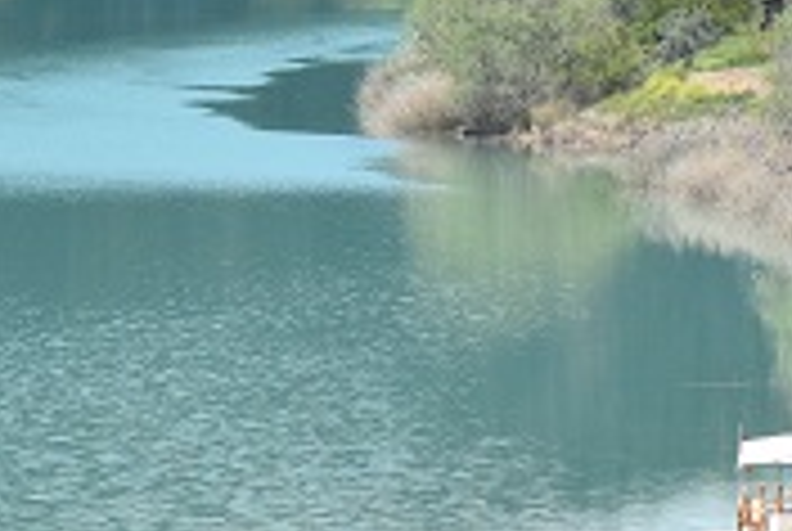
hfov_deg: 3.8
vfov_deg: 2.6
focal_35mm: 536
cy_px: 140
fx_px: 11805
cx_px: 252
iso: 800
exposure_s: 1/640
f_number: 13
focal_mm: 105
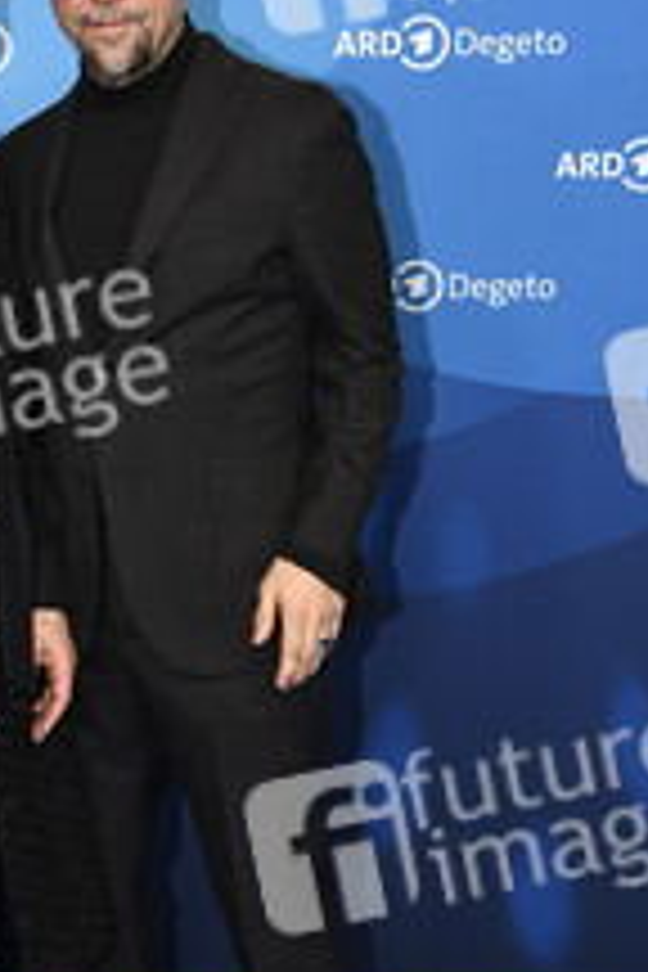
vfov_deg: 31.8
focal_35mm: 63
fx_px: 1701
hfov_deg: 21.1
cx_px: 68
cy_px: 603
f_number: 4
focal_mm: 34
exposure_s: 1/320
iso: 800
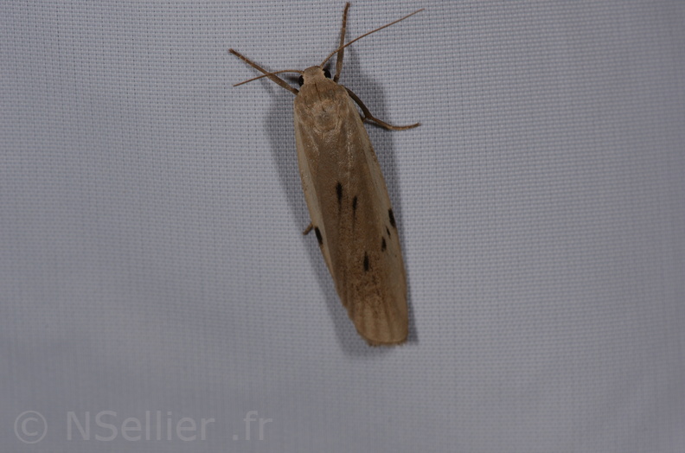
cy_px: 226
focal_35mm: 128
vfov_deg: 10.7
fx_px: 2420
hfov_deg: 16.1
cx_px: 342
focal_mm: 85
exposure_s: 1/60
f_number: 22
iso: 100
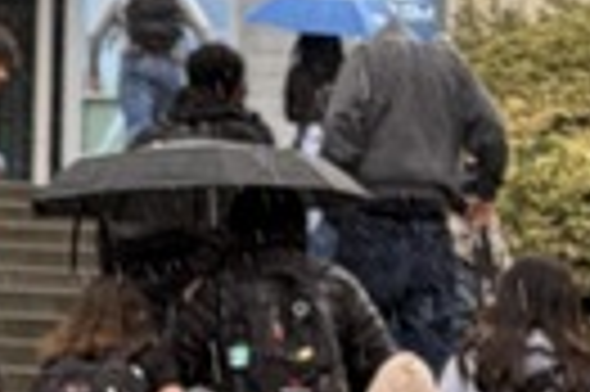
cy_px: 617
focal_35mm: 212
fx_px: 3470
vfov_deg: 6.4
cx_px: 315
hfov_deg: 9.7
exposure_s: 1/447
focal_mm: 5.96
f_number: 1.6
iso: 50
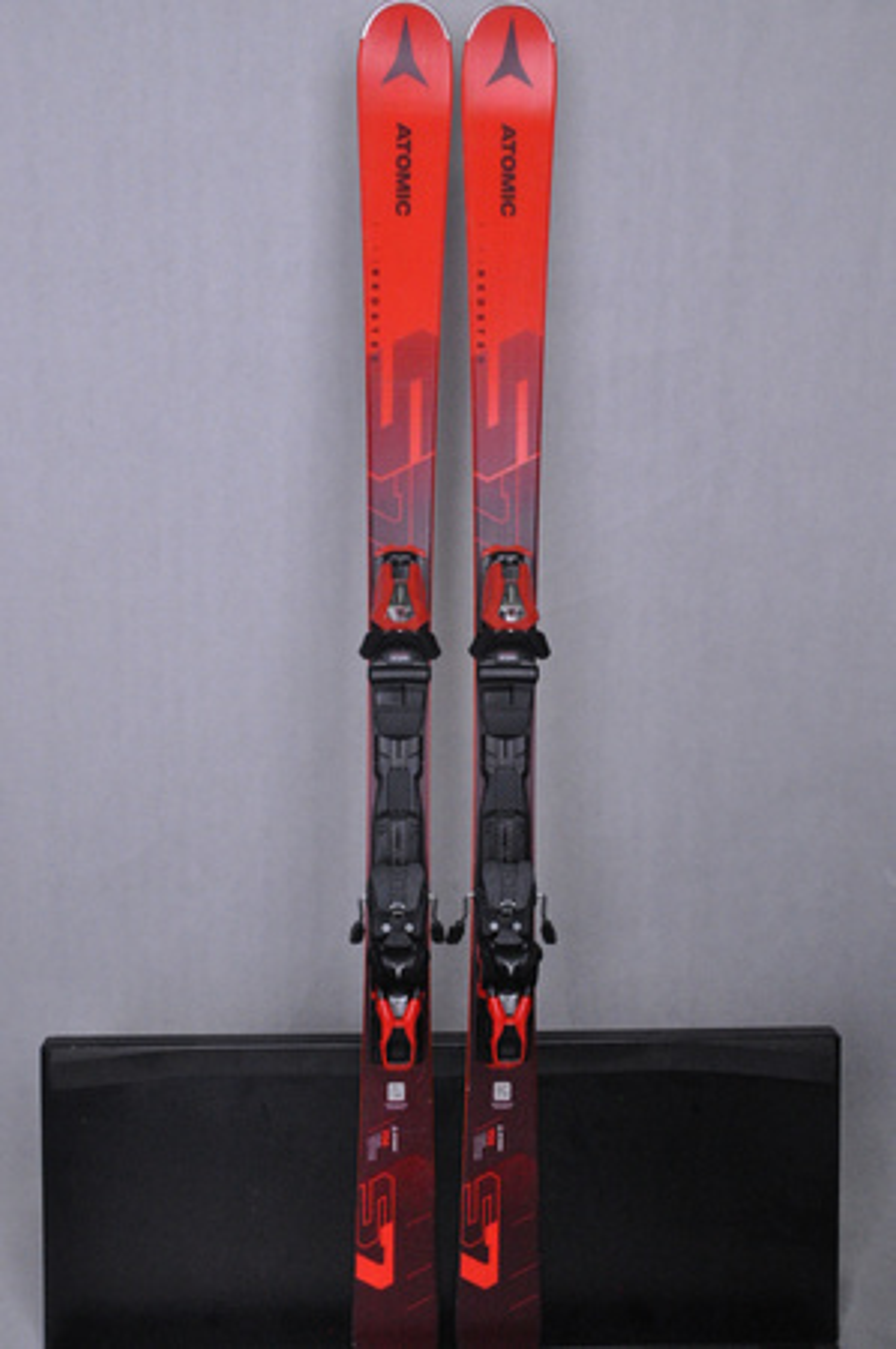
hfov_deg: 35.4
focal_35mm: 38
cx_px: 448
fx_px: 1403
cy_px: 674
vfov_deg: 51.3
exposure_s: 1/125
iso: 3200
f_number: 9.5
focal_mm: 25
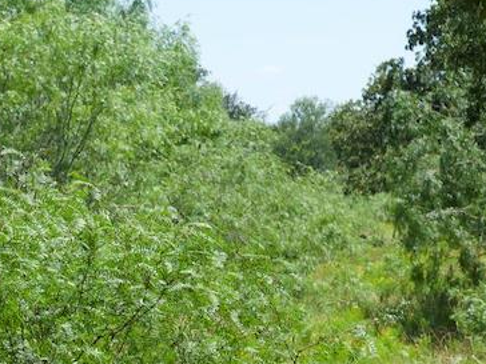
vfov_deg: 7.0
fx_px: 2990
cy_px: 321
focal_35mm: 213
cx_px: 51
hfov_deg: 9.3
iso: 100
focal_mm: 56
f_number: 9
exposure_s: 1/125
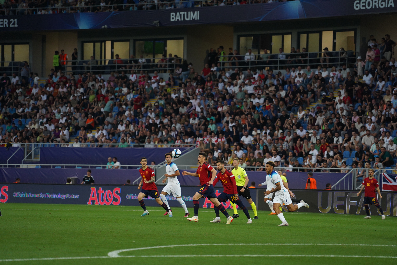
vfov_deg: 6.9
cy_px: 132
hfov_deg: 10.3
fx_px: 2205
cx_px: 198
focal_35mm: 200
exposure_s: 1/1000
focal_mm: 200
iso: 2000
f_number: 4
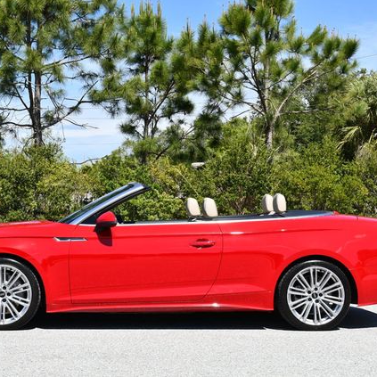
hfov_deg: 25.7
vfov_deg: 25.7
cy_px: 187
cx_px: 160
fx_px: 826
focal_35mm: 67
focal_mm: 26
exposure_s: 1/250
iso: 110
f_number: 8
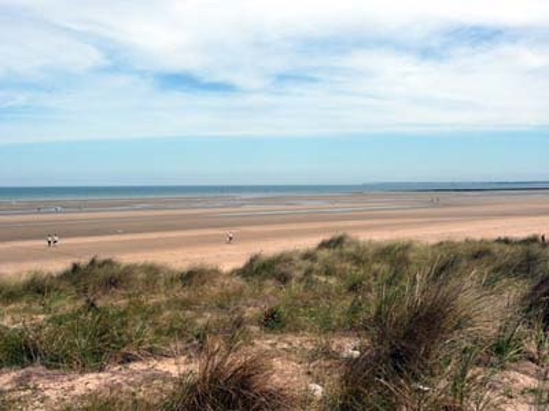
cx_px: 274
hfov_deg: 52.6
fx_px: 555
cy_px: 206
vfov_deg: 40.7
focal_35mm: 35
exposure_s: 1/400
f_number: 8
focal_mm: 4.7
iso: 100
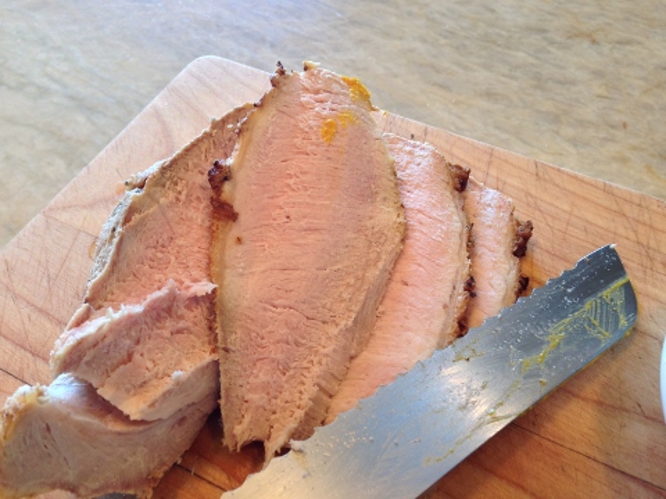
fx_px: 635
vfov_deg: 42.9
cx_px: 333
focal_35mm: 33
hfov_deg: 55.4
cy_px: 250
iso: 50
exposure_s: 1/24
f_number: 2.4
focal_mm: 4.12
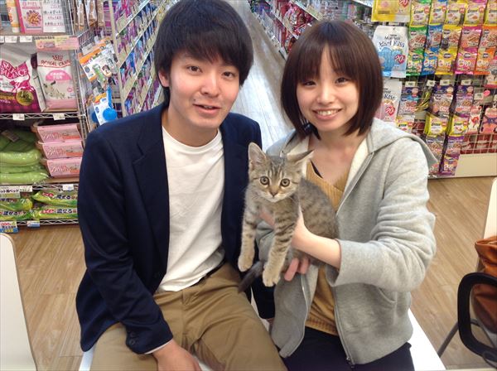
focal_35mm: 35
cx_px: 248
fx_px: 502
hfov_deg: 52.7
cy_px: 186
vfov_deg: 40.6
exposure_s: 1/30
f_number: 2.4
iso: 64
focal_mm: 4.28
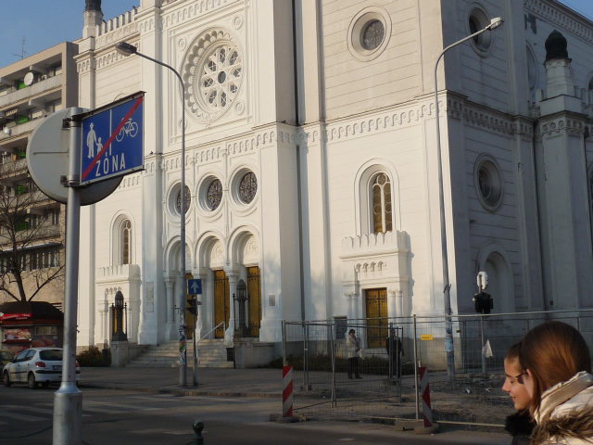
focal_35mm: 48
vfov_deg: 30.3
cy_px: 222
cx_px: 296
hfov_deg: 39.7
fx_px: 822
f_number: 6.3
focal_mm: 4.8
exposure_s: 1/400
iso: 100
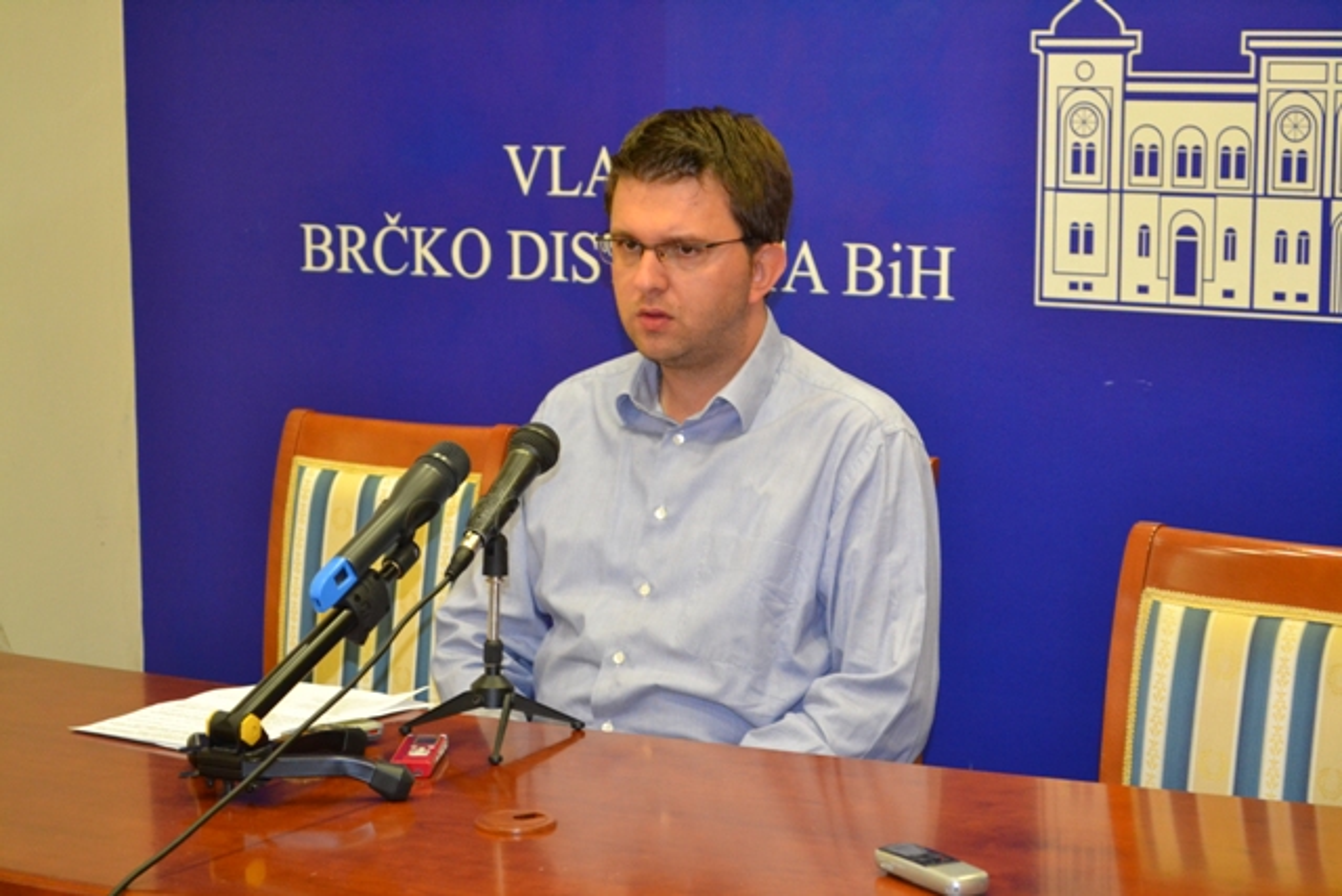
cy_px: 448
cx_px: 671
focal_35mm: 82
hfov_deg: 24.6
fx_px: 3076
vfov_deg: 16.6
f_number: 5.6
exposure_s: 1/60
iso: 2200
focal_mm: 55
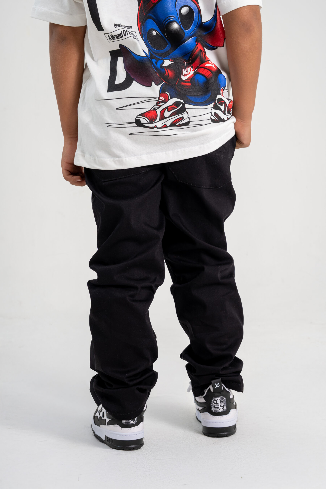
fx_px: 880
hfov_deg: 21.0
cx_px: 163
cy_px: 244
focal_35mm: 65
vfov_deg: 31.0
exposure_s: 1/125
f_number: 6.3
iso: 320
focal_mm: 43.2
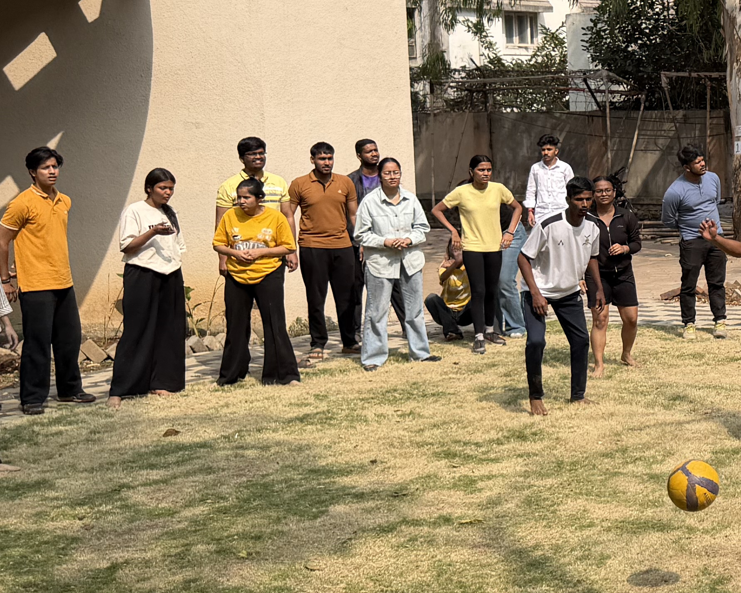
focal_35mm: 75
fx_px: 1645
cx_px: 974
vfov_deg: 20.4
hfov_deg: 22.6
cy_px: 225
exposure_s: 1/2801
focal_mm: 6.76
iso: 80
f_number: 1.78
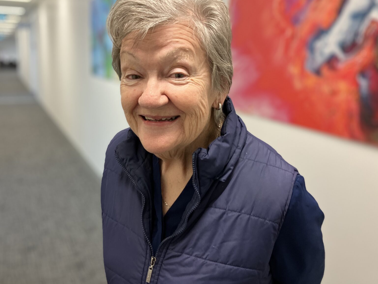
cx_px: 169
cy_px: 147
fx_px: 382
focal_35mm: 35
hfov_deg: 52.5
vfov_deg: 40.7
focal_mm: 3.99
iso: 125
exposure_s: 1/50
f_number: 1.8
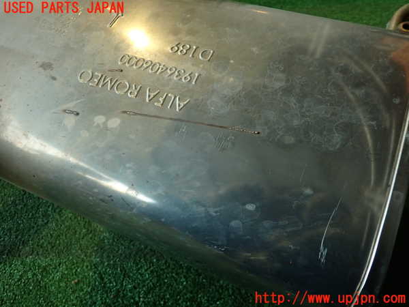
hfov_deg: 69.4
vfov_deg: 54.9
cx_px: 204
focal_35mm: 25
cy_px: 154
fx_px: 295
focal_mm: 4.5
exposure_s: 1/40
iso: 200
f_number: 2
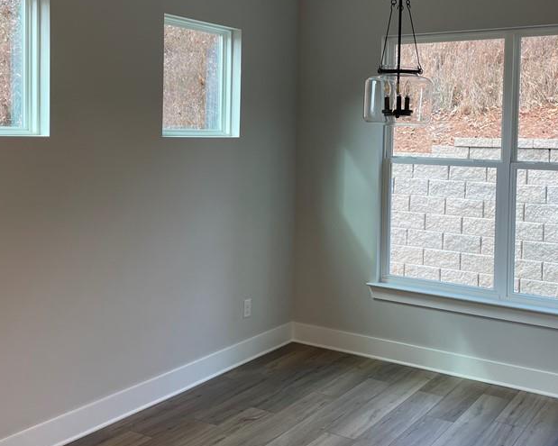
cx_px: 325
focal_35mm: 42
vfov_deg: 35.3
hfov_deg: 43.7
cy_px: 150
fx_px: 694
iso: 40
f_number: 1.6
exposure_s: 1/120
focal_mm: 4.2
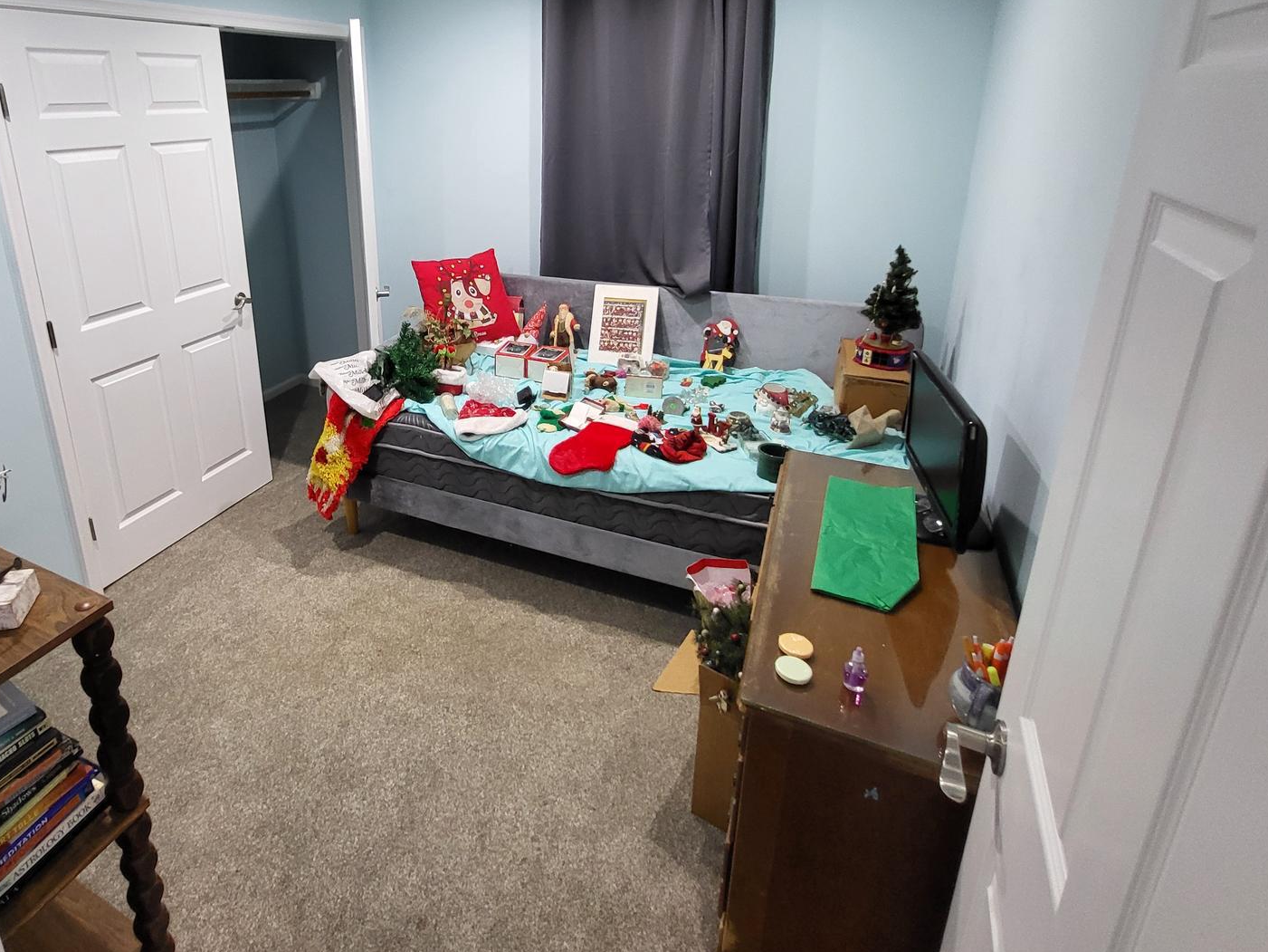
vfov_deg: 67.3
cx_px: 470
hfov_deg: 82.9
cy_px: 339
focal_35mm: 19
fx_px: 696
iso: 250
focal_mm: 1.74
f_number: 2.2
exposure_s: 1/60
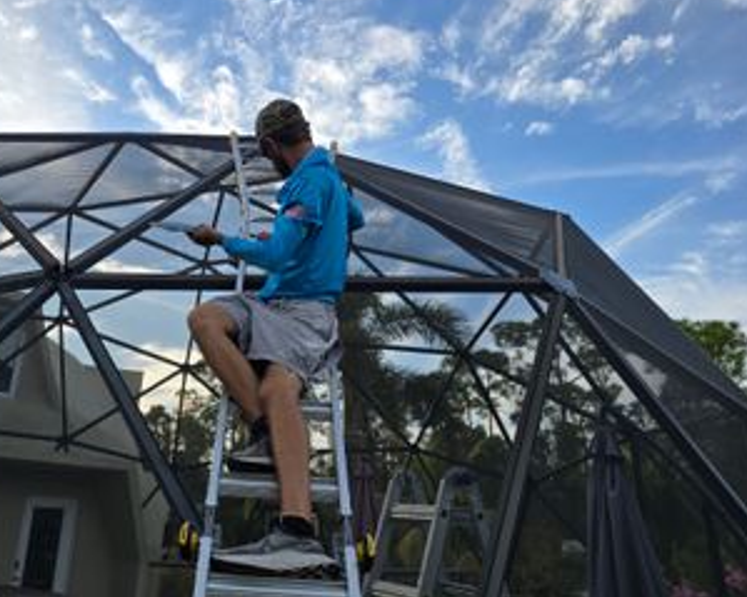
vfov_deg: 48.3
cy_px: 255
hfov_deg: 57.8
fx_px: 663
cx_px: 262
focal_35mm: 30
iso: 12
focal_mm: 6.3
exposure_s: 1/382
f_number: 1.7
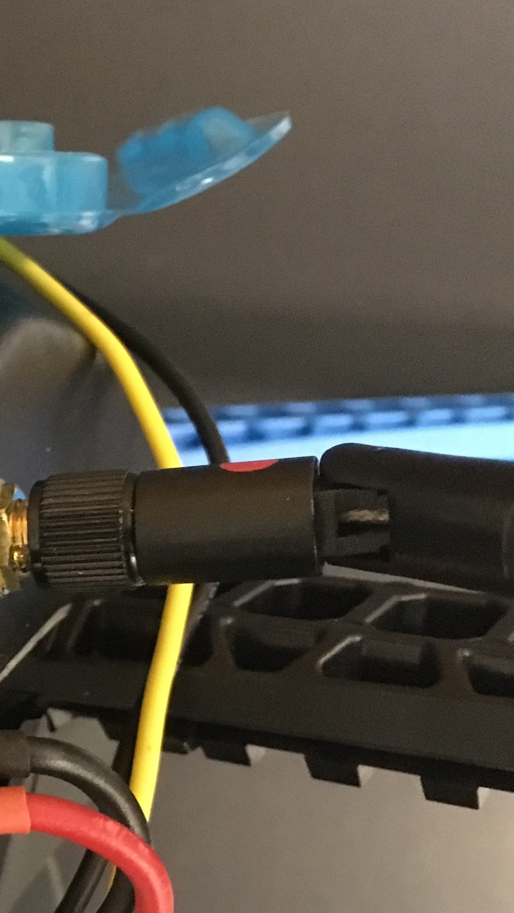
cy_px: 648
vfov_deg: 33.4
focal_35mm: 62
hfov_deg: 17.4
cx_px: -272
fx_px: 1502
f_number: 2.2
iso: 320
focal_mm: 4.15
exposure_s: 1/15
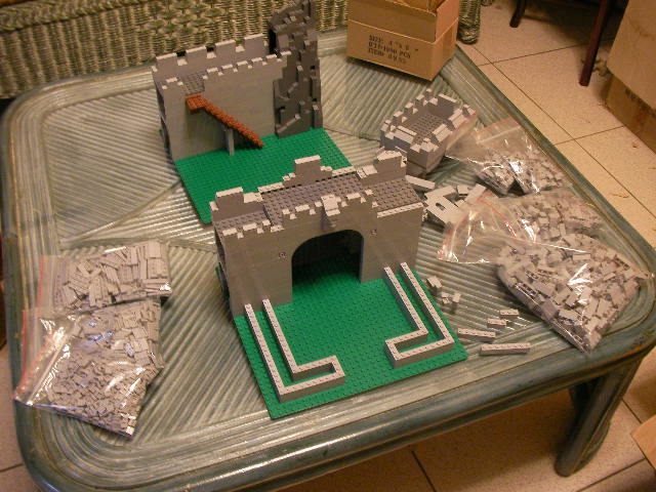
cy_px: 246
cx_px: 328
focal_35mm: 38
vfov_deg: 37.7
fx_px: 720
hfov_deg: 49.0
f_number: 3.5
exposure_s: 1/4.9
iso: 200
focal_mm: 6.3
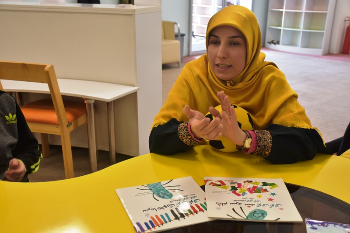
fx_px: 437
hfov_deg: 43.6
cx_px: 175
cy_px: 116
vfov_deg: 29.9
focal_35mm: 45
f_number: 5.6
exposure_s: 1/125
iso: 800
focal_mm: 30
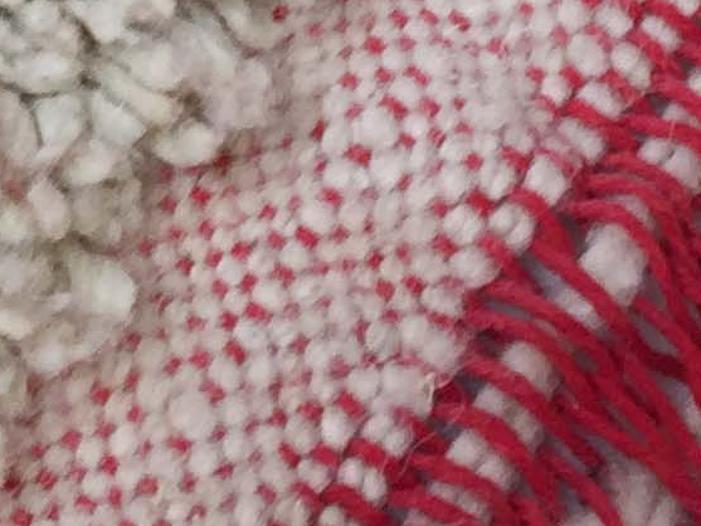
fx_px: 3443
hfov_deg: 11.4
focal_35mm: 170
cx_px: -120
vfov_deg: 8.1
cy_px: -716
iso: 32
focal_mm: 4.15
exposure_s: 1/50
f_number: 2.2
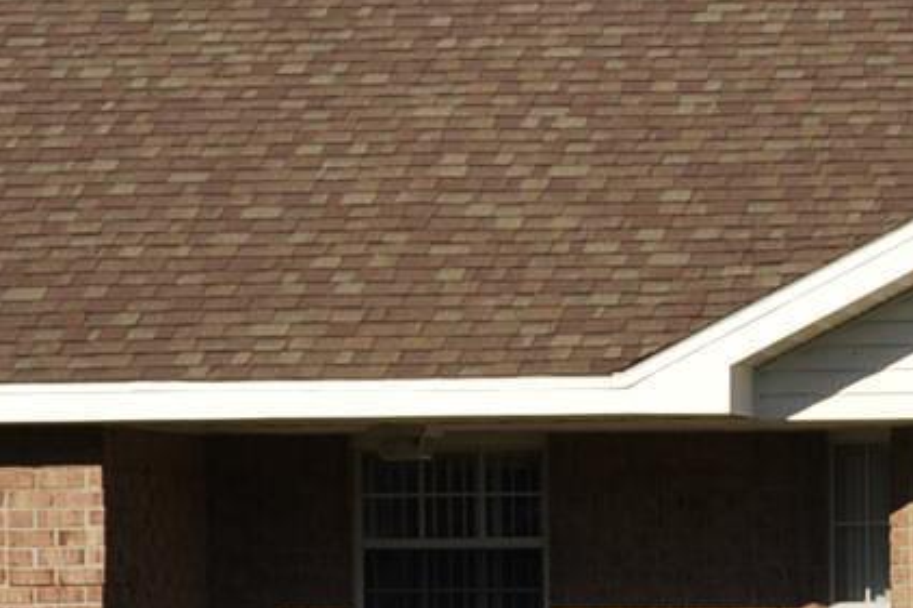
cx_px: 1279
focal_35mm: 254
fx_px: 6432
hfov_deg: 8.0
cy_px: 857
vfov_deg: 5.4
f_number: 11
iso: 100
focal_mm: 31
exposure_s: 1/200
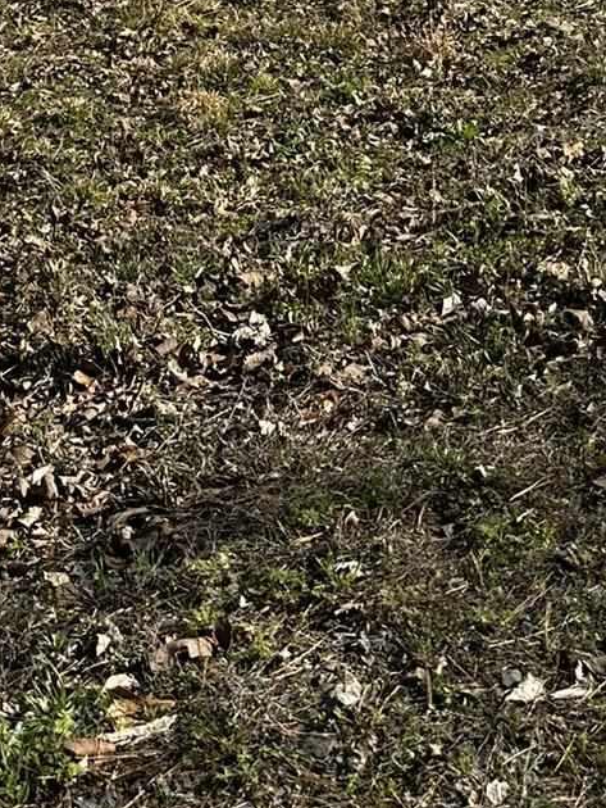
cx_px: 300
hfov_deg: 18.9
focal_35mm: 78
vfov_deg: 21.9
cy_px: -313
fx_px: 1819
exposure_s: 1/3247
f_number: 1.78
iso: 80
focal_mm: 6.86
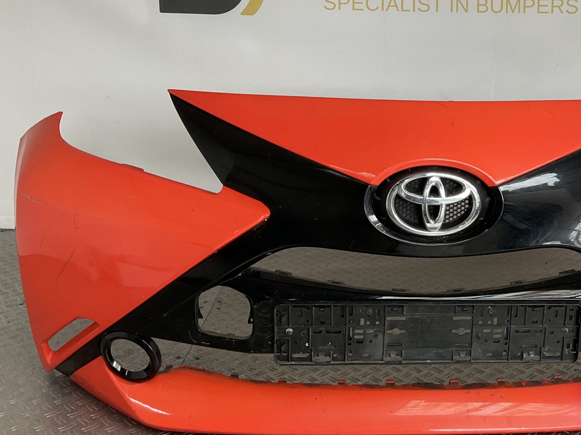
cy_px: 162
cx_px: 402
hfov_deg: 40.6
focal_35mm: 46
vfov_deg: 31.4
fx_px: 772
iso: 50
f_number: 1.8
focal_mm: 3
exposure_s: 1/60
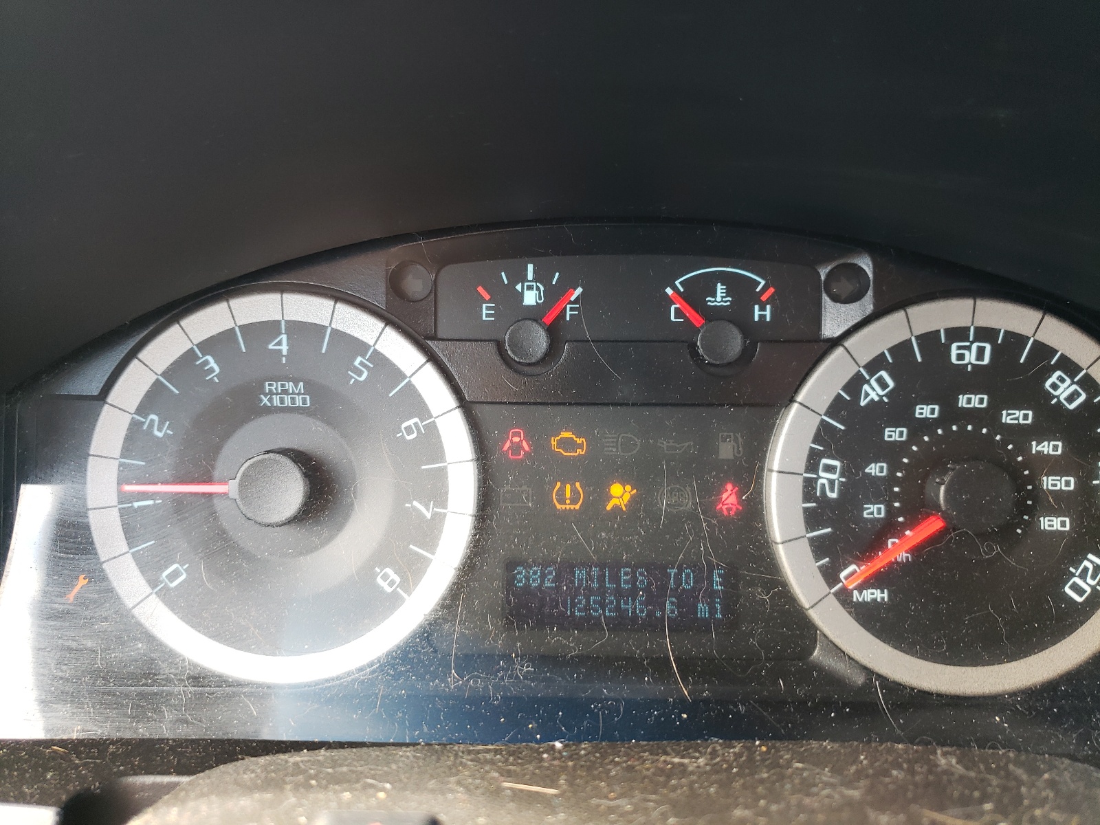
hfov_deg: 67.3
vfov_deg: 53.1
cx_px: 550
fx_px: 826
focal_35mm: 26
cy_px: 412
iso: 69
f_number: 1.5
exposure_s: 1/60.2
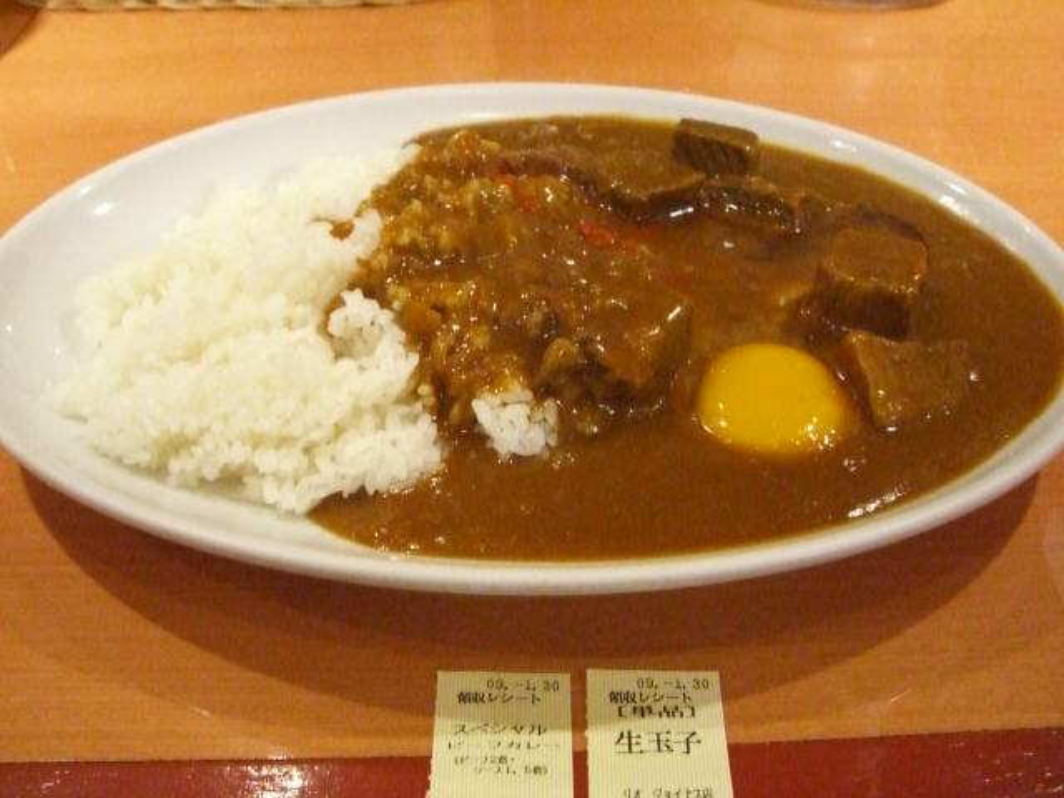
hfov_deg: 49.0
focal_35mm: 38
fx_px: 1168
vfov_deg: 37.7
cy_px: 399
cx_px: 532
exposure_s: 1/80
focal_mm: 6.2
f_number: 2.7
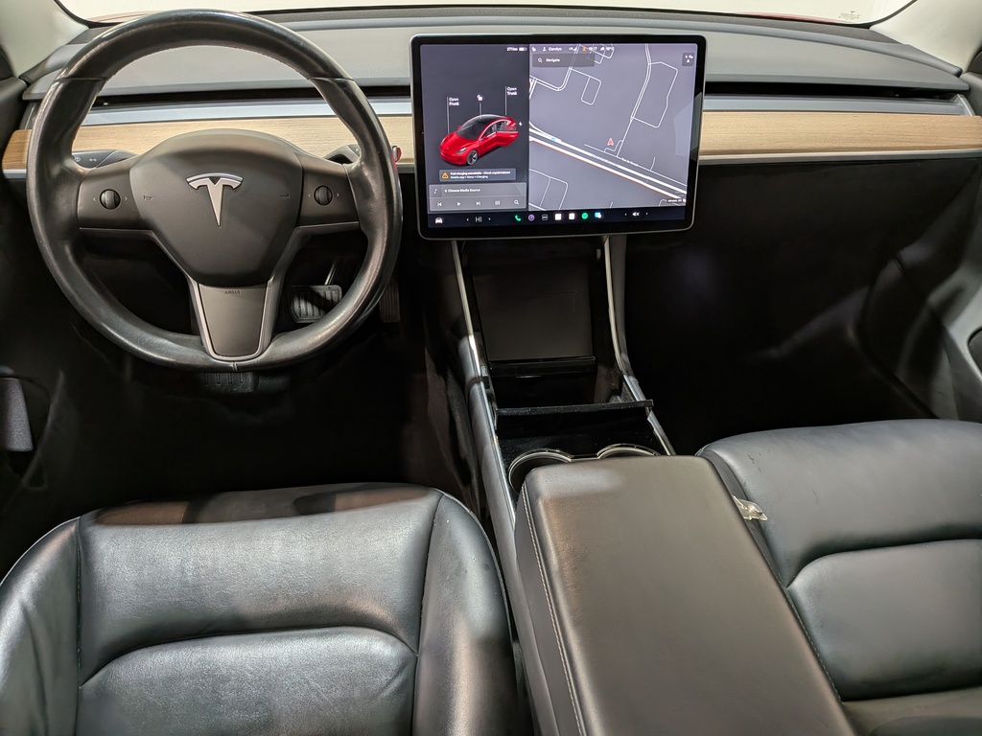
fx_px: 681
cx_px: 491
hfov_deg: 71.6
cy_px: 368
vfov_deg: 56.8
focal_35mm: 24
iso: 66
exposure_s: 1/25
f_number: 1.7
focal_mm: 4.53
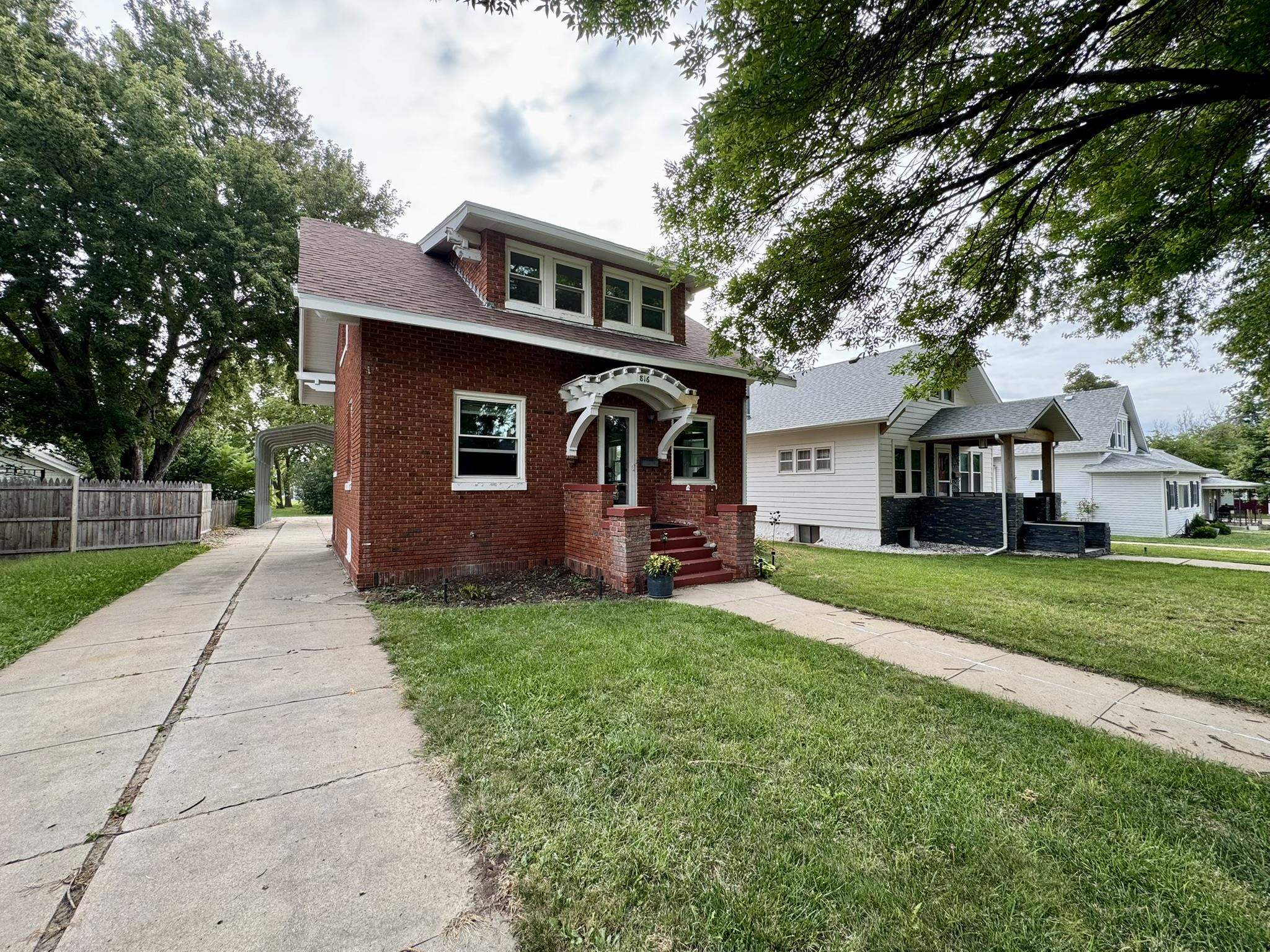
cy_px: 476
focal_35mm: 14
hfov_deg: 102.1
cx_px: 635
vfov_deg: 85.7
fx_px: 514
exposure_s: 1/214
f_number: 2.2
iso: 40
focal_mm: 2.22
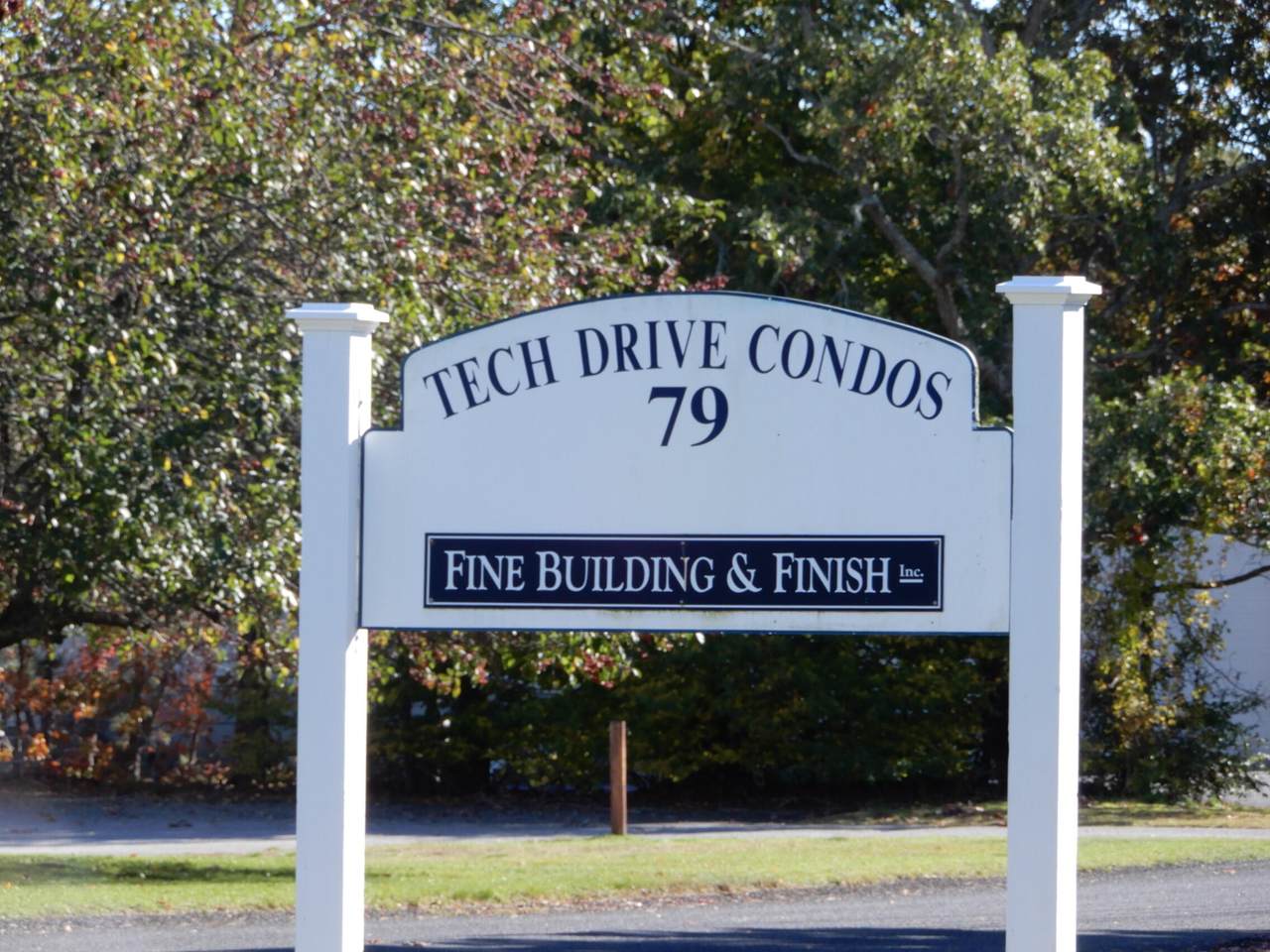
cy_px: 476
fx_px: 8255
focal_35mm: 225
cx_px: 635
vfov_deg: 6.6
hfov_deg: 8.8
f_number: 5.6
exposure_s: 1/160
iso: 80
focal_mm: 40.1
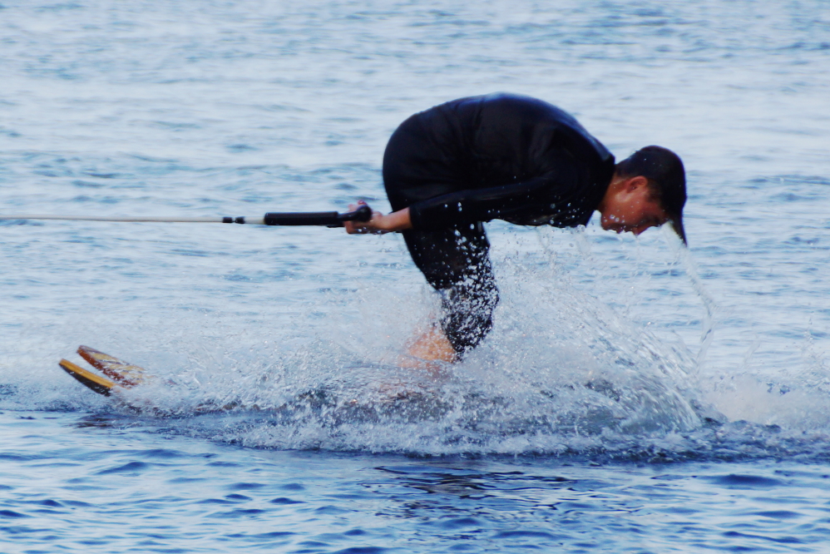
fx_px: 4670
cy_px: 277
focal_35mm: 202
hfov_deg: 10.2
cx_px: 415
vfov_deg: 6.8
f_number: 5.6
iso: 160
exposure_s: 1/250
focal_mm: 135
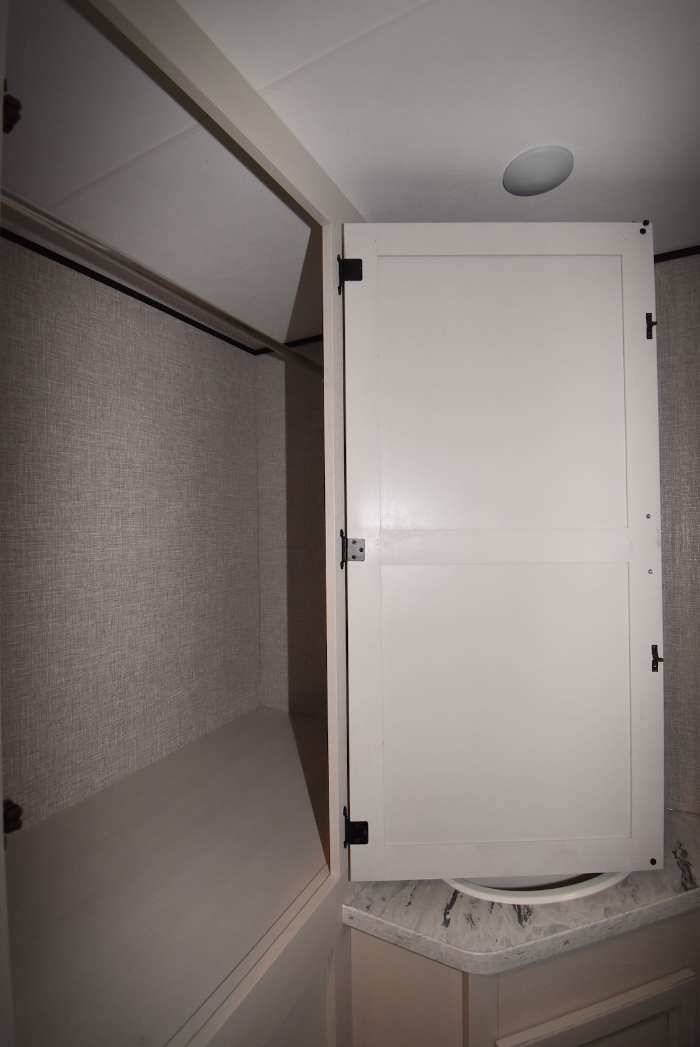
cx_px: 345
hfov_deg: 73.9
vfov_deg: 96.7
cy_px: 521
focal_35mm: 16
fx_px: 465
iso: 1000
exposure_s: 1/60
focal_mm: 10
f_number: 4.5
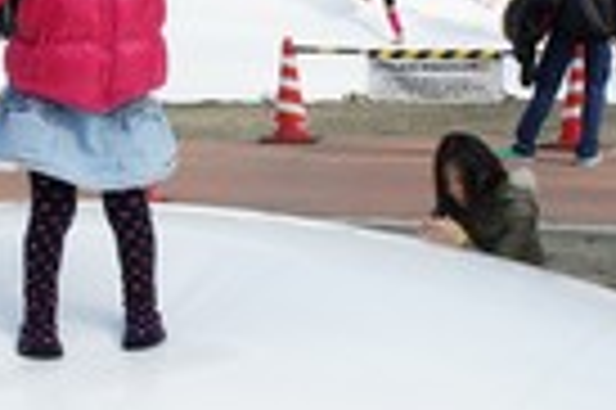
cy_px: -63
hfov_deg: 19.4
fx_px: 1795
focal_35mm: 105
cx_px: 202
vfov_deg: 12.7
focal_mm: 24
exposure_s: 1/250
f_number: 11
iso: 250
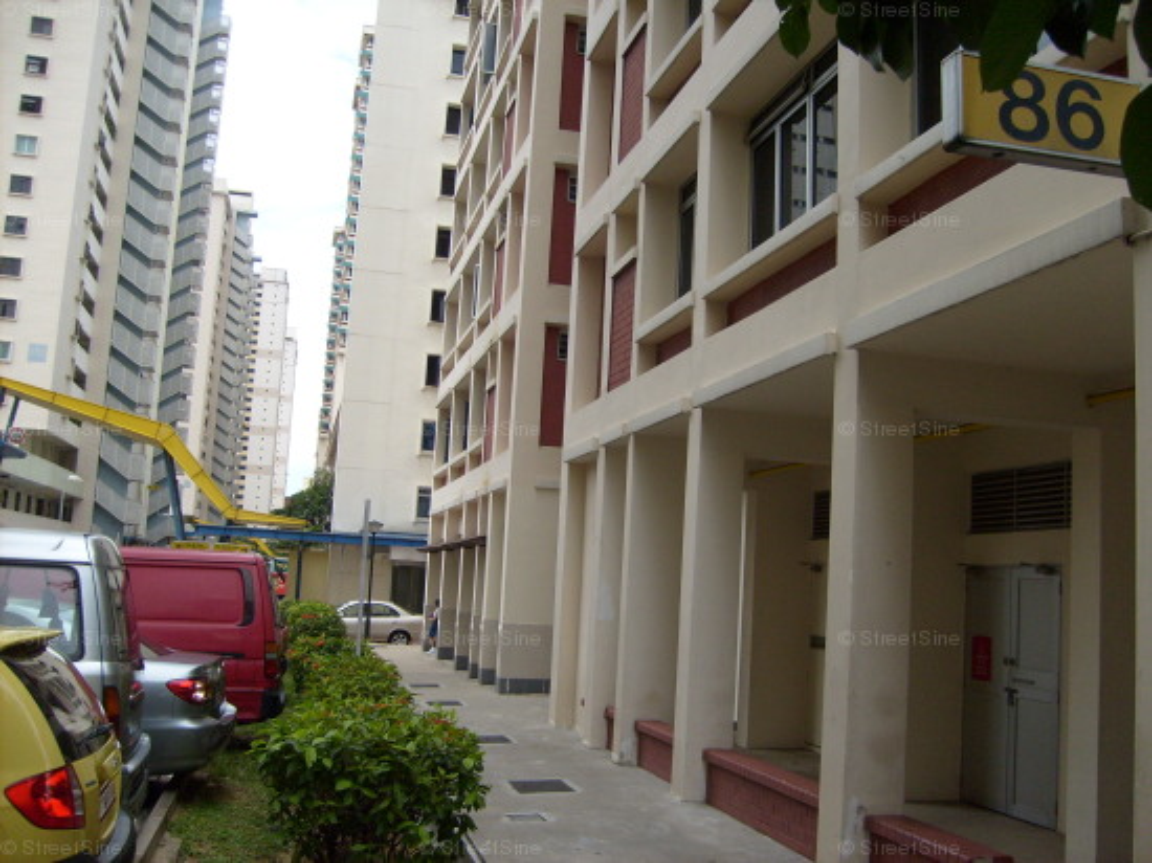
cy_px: 432
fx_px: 1164
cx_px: 576
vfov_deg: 40.7
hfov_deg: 52.6
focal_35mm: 35
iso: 80
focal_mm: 5.8
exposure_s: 1/180
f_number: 7.1
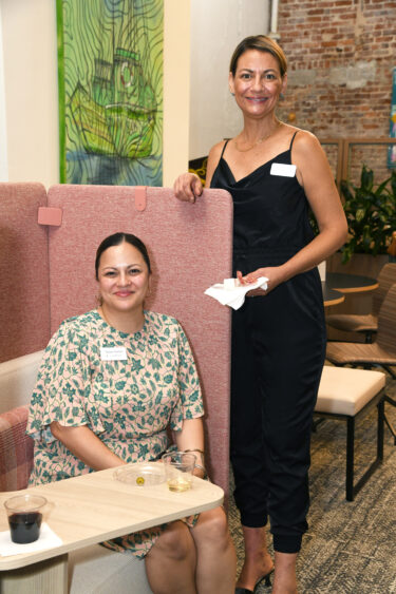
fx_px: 908
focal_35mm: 55
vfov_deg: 36.3
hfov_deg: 24.6
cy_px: 297
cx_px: 198
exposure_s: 1/60
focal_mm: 55
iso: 1250
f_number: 5.6
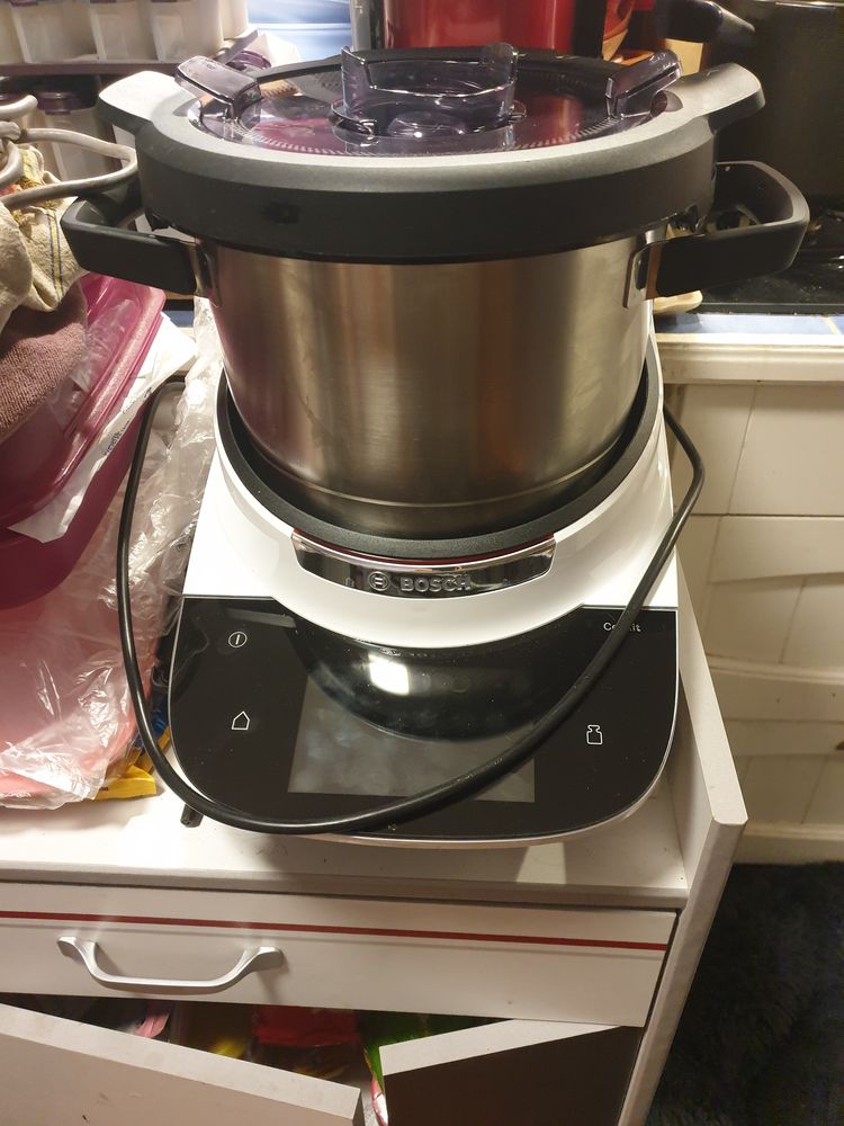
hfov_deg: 53.1
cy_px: 563
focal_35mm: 26
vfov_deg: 67.3
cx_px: 422
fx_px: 845
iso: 400
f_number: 1.5
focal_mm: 4.3
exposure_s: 1/50
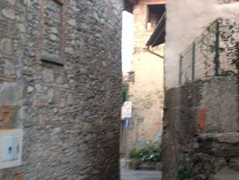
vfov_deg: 21.6
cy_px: 74
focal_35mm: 68
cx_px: 145
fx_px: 470
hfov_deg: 28.5
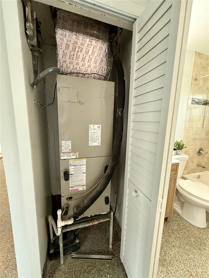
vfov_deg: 102.1
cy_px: 139
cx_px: 104
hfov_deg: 85.7
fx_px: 113
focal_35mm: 14
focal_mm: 2.22
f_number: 2.2
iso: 500
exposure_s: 1/60
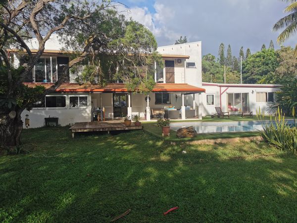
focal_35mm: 27
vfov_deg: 51.4
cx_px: 148
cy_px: 112
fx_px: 232
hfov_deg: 65.3
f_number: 1.6
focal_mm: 5.56
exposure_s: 1/2994
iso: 50
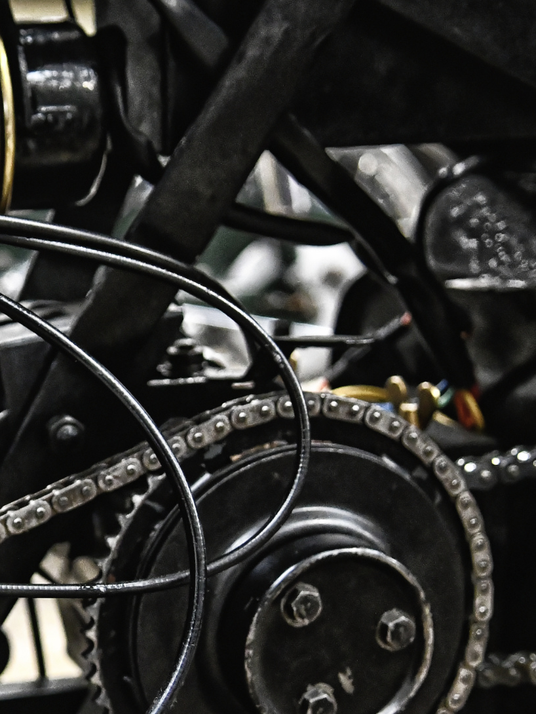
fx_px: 1507
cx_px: -79
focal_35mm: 73
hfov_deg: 19.2
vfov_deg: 26.7
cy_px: 392
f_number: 2.8
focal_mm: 24
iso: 4500
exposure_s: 1/250
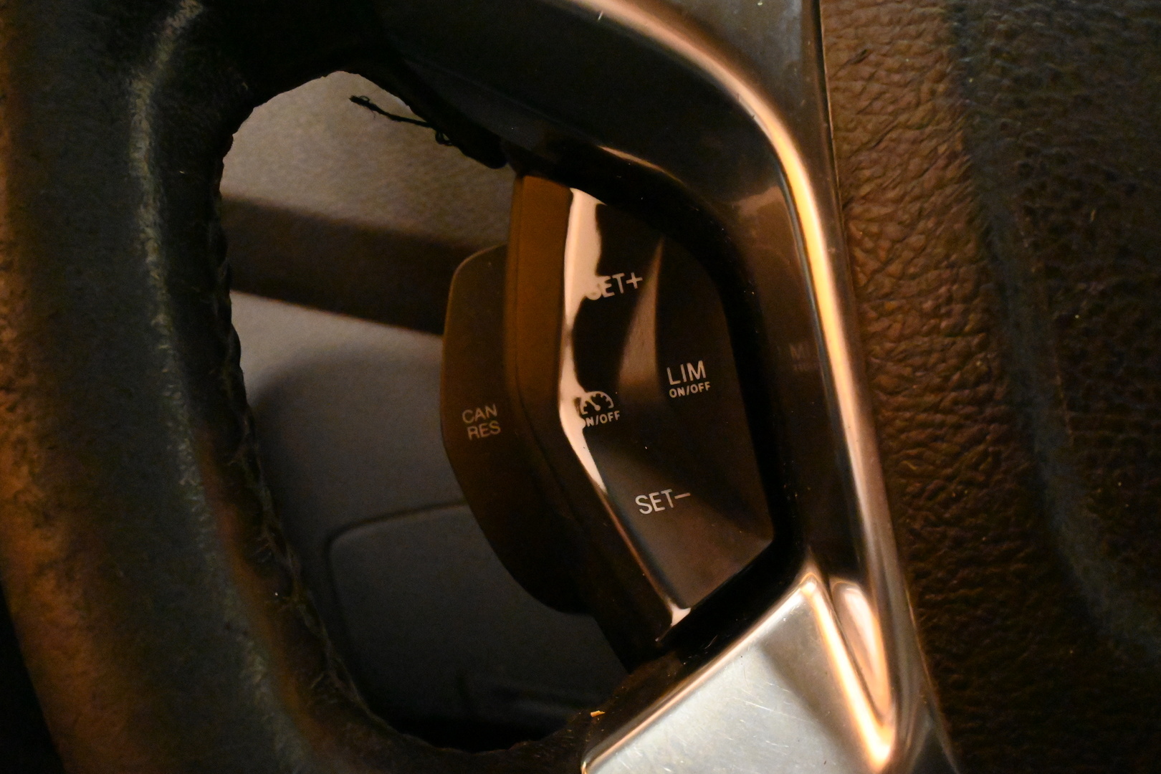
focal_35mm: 34
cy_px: 387
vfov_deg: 38.4
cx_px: 580
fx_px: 1113
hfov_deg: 55.1
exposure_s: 1/40
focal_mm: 23
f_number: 11
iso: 18000
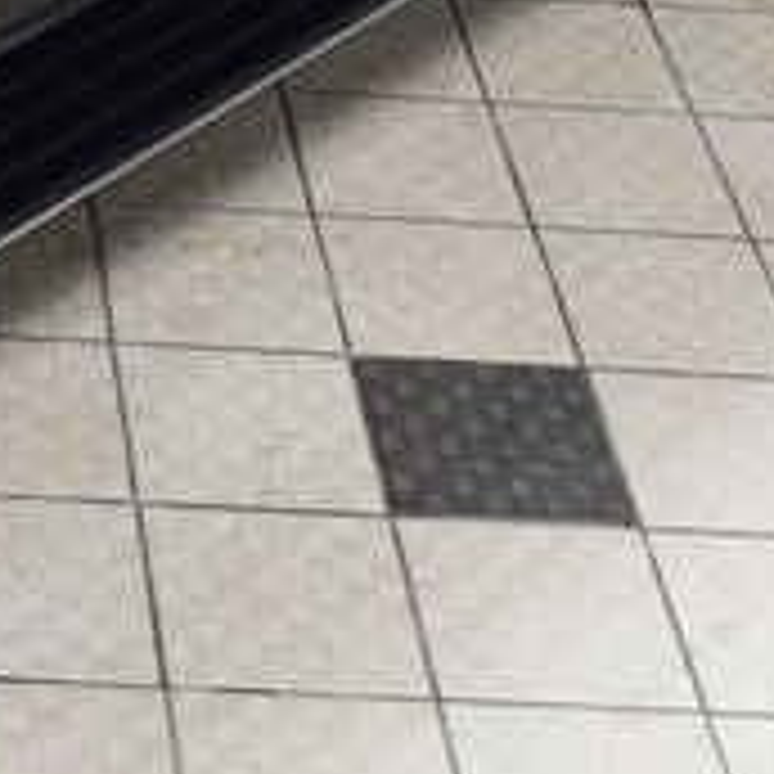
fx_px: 2884
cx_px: -279
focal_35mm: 114
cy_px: 79
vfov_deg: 15.1
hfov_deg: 14.5
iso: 1600
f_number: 3.5
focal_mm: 24
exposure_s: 1/60
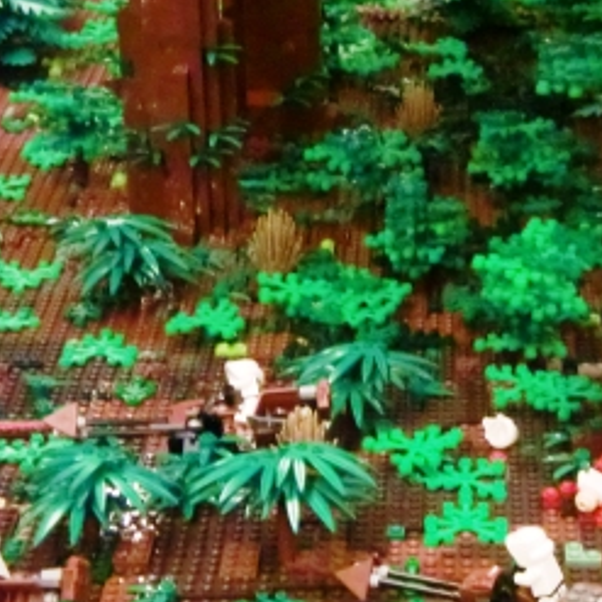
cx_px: 439
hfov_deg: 13.4
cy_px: 370
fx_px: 2558
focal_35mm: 130
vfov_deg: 13.4
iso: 1600
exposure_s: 1/13
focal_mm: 14.49
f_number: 5
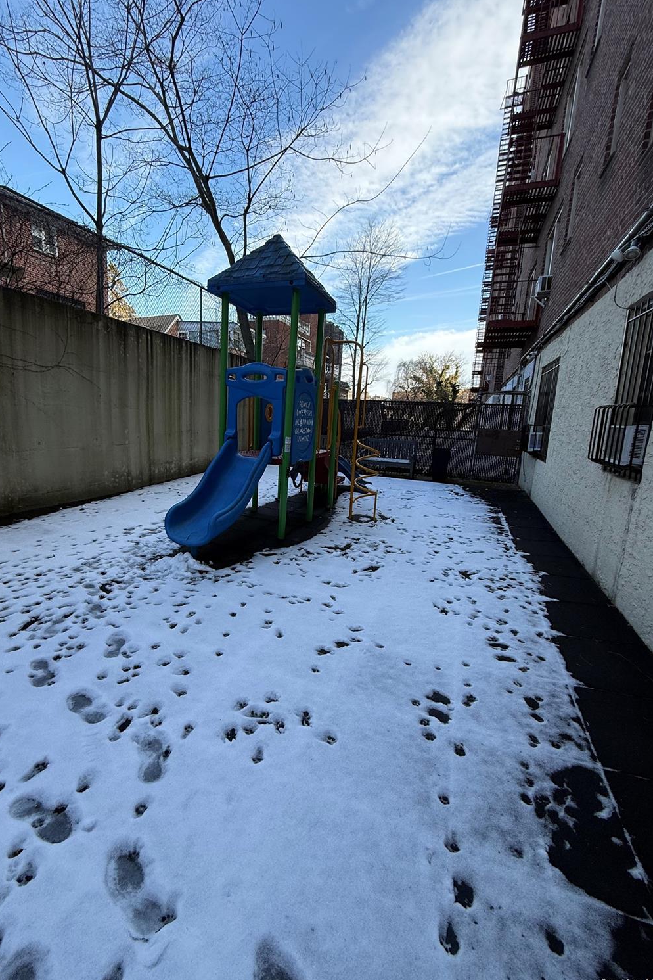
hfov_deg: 77.1
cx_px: 296
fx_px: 408
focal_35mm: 15
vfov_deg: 100.4
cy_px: 488
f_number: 2.2
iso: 64
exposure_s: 1/448
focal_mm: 2.22
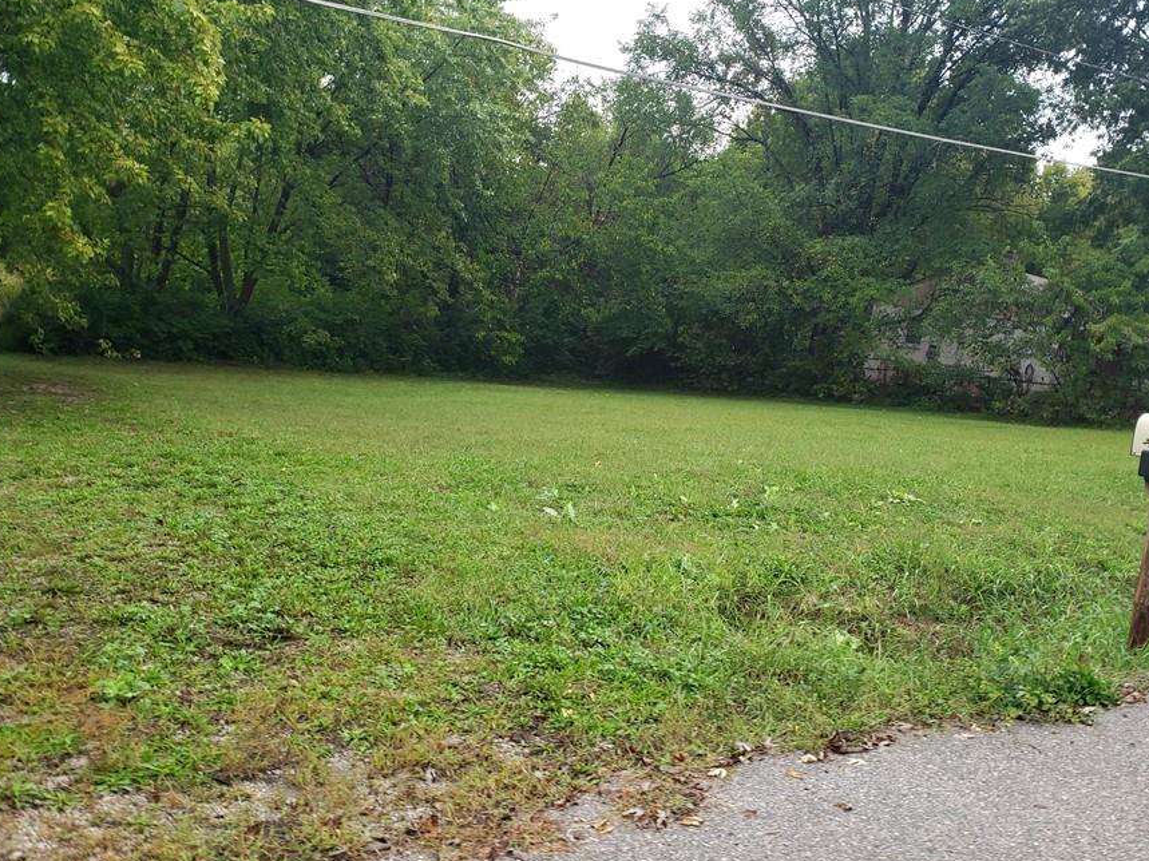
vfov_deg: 45.2
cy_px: 354
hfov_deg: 58.1
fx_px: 1029
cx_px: 666
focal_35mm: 31
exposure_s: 1/100
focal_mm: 4.3
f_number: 2.4
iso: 80
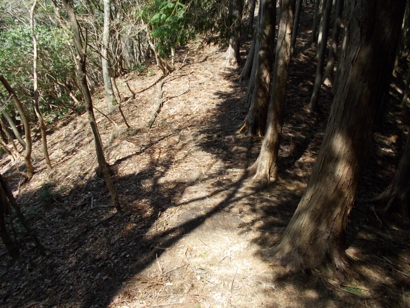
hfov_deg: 67.3
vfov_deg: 53.1
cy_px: 154
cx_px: 205
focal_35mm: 26
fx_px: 308
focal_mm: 4.6
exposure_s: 1/200
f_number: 3.2
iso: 80
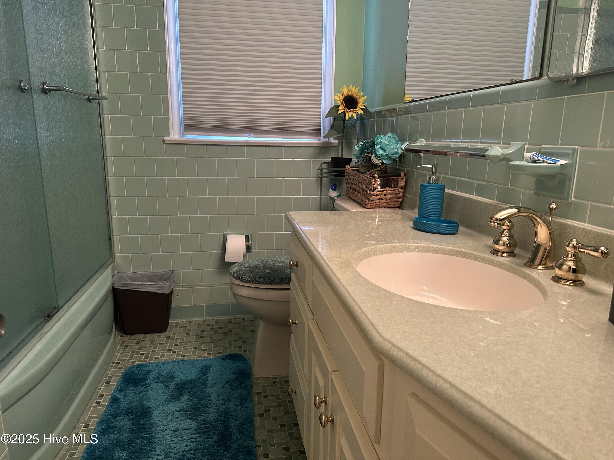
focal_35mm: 24
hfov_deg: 71.6
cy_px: 230
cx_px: 307
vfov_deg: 56.8
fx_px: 426
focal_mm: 6.86
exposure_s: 1/60
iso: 320
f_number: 1.78
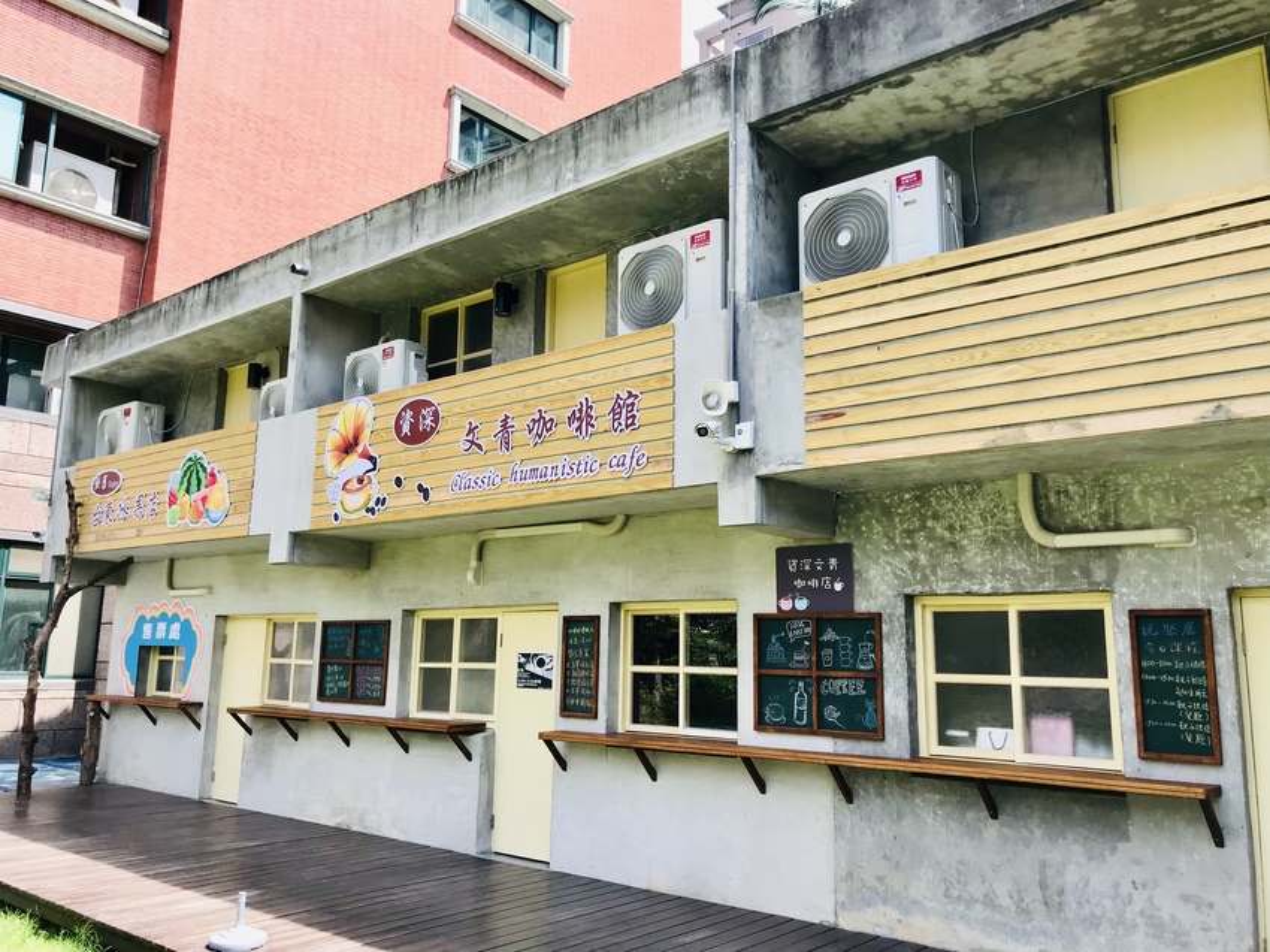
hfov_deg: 63.5
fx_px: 1027
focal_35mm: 28
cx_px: 635
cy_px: 476
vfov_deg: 49.7
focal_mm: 3.99
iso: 20
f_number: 1.8
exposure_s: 1/647
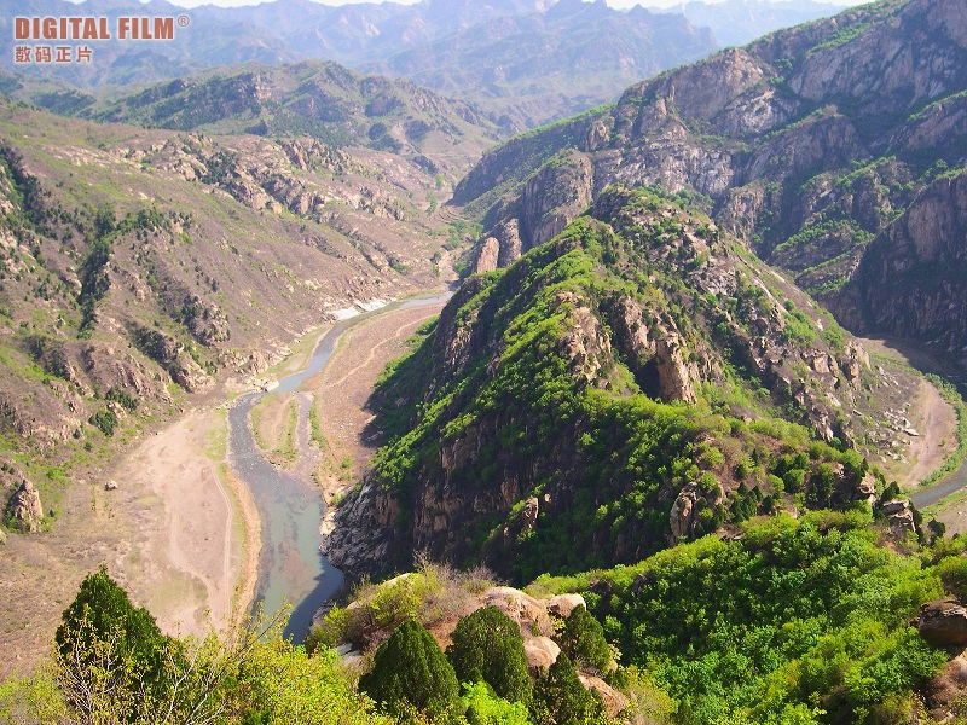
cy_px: 362
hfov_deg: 49.0
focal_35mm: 38
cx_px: 484
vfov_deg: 37.7
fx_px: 1062
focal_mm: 8
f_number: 2.8
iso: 100
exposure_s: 1/525
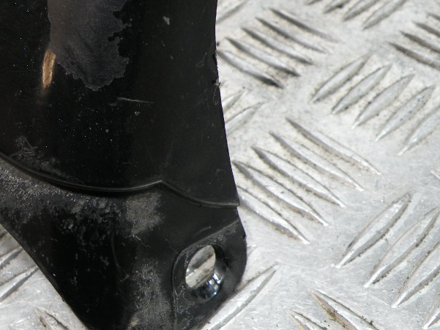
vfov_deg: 31.2
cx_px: 122
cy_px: 101
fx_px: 585
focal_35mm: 46
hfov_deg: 40.3
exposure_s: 1/59.8
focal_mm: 4.7
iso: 117
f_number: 2.8
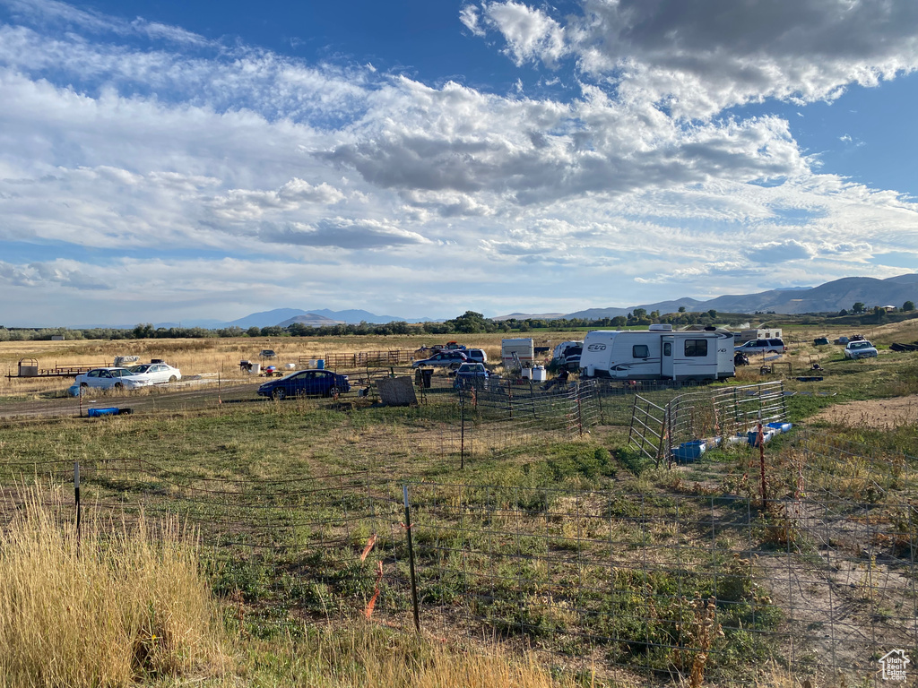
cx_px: 459
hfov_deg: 67.3
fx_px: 690
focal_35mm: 26
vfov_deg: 53.1
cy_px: 344
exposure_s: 1/5025
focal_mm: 4.25
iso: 32
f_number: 1.8
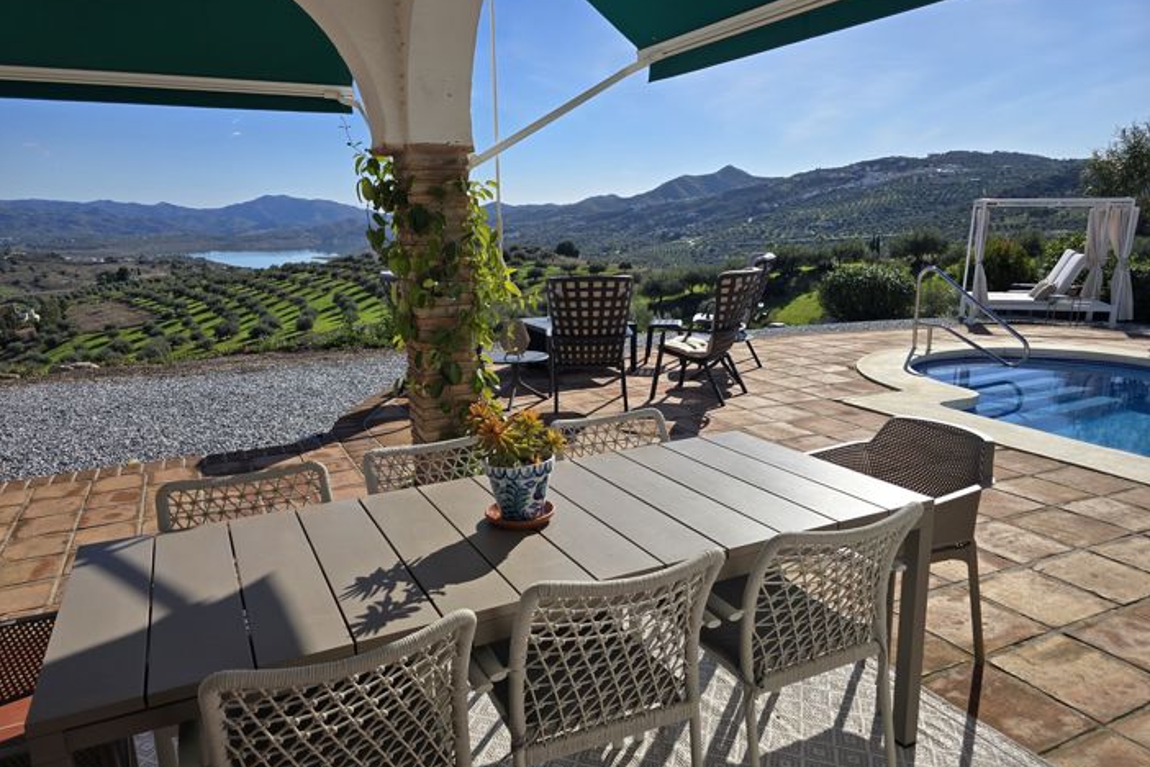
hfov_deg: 73.7
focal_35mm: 24
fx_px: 767
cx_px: 574
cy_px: 410
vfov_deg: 53.1
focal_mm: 6.3
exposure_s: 1/1222
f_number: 1.7
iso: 12
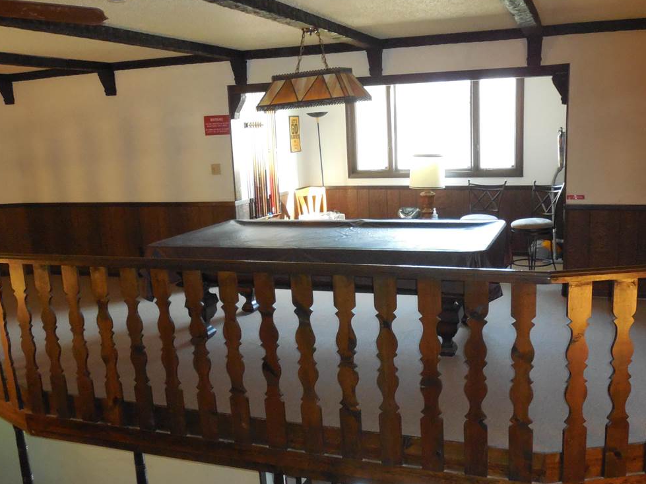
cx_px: 351
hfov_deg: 53.9
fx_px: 634
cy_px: 265
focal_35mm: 34
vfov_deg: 41.7
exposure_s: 1/25
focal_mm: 4.6
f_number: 3.5
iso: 800
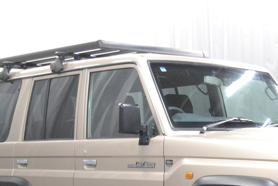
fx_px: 719
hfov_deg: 21.6
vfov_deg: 14.5
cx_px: 227
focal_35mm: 93
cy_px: 189
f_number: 5
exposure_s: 1/40
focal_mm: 29
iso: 3200
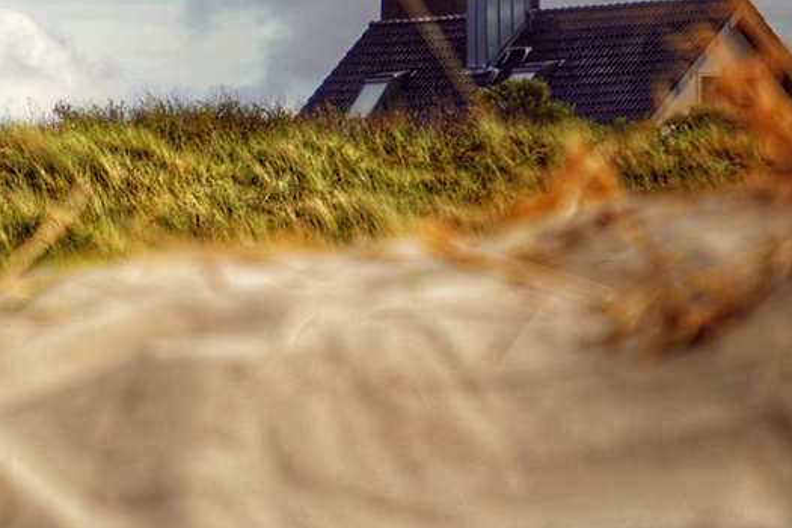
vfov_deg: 3.5
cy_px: -68
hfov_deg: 5.3
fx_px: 8557
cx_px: -59
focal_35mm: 389
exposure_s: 1/400
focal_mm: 126
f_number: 6.3
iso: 100
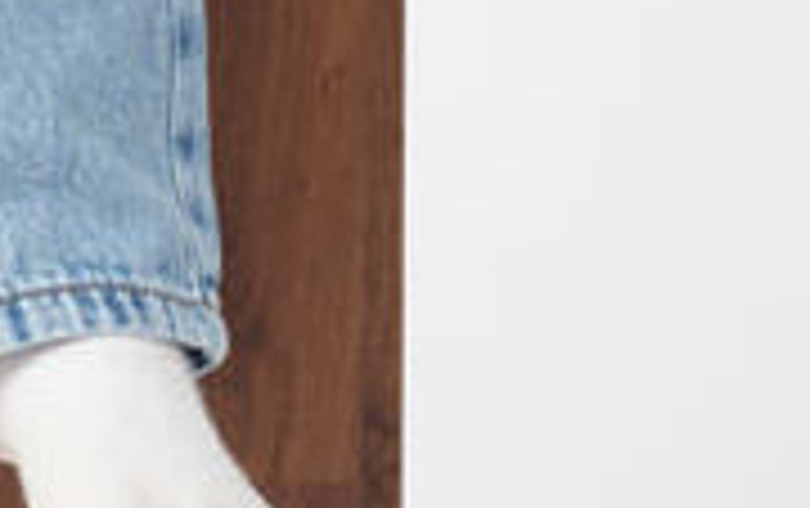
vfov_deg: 2.7
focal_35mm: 483
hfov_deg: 4.3
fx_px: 10676
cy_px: -791
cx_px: -504
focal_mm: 56
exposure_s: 1/160
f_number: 8
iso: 160
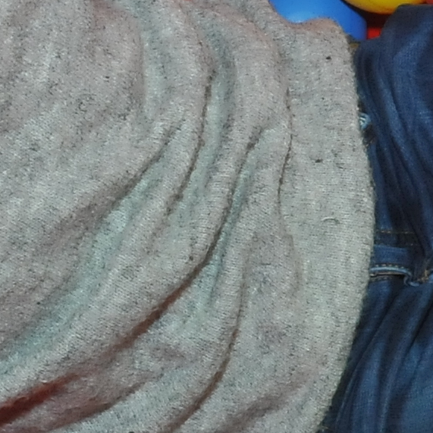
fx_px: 2151
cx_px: 969
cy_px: 90
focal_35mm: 152
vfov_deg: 11.5
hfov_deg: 10.3
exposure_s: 1/60
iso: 2000
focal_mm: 24
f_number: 9
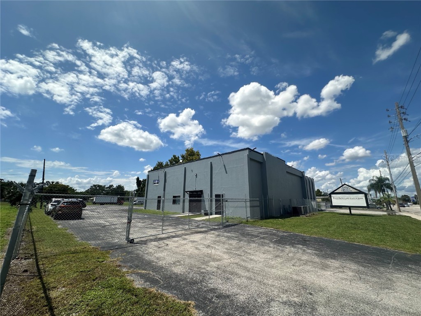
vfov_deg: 85.7
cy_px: 158
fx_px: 170
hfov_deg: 102.1
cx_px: 210
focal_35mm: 14
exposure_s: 1/4000
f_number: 2.2
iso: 50
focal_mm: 2.22
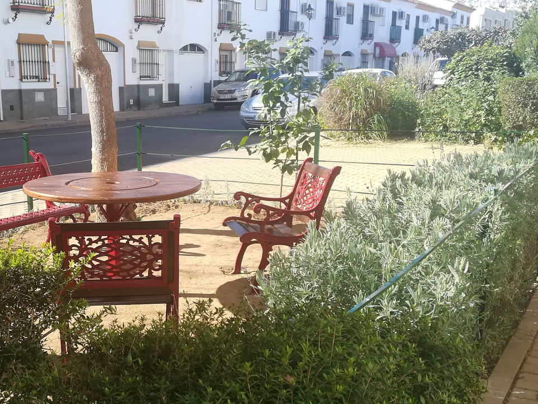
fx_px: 669
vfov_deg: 33.5
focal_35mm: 43
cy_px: 244
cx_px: 152
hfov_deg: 42.8
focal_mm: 3.83
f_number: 2.2
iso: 50
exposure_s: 1/319
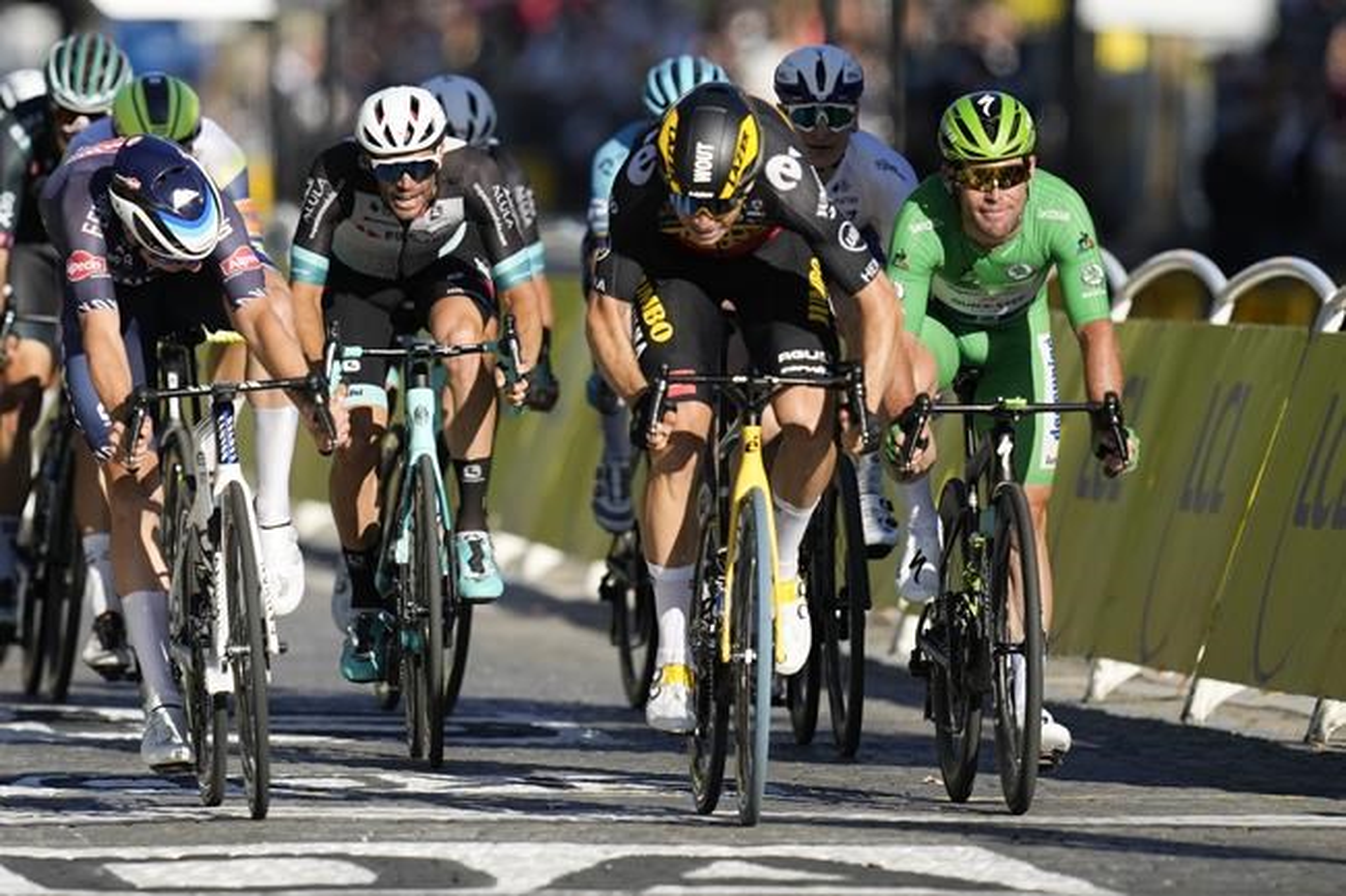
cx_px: 673
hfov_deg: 5.2
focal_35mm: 400
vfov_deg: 3.4
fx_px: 14951
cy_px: 448
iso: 500
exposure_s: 1/6400
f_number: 3.5
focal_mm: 400
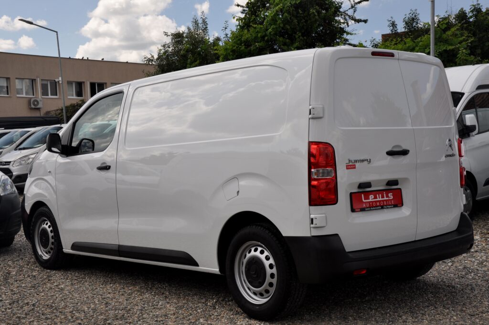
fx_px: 651
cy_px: 162
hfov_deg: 41.2
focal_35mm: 48
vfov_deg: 28.0
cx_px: 244
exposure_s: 1/320
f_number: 9
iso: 500
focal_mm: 32
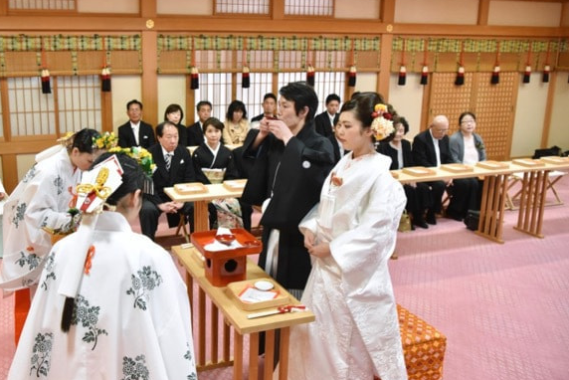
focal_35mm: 37
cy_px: 181
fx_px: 585
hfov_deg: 51.2
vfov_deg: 36.0
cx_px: 207
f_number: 5
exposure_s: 1/50
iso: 4000
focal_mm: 29
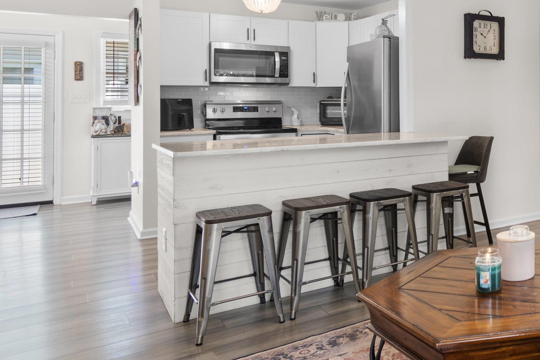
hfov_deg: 47.5
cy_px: 89
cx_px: 553
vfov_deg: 40.0
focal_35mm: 32
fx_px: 480
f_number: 4.5
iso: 100
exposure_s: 1.3
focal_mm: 10
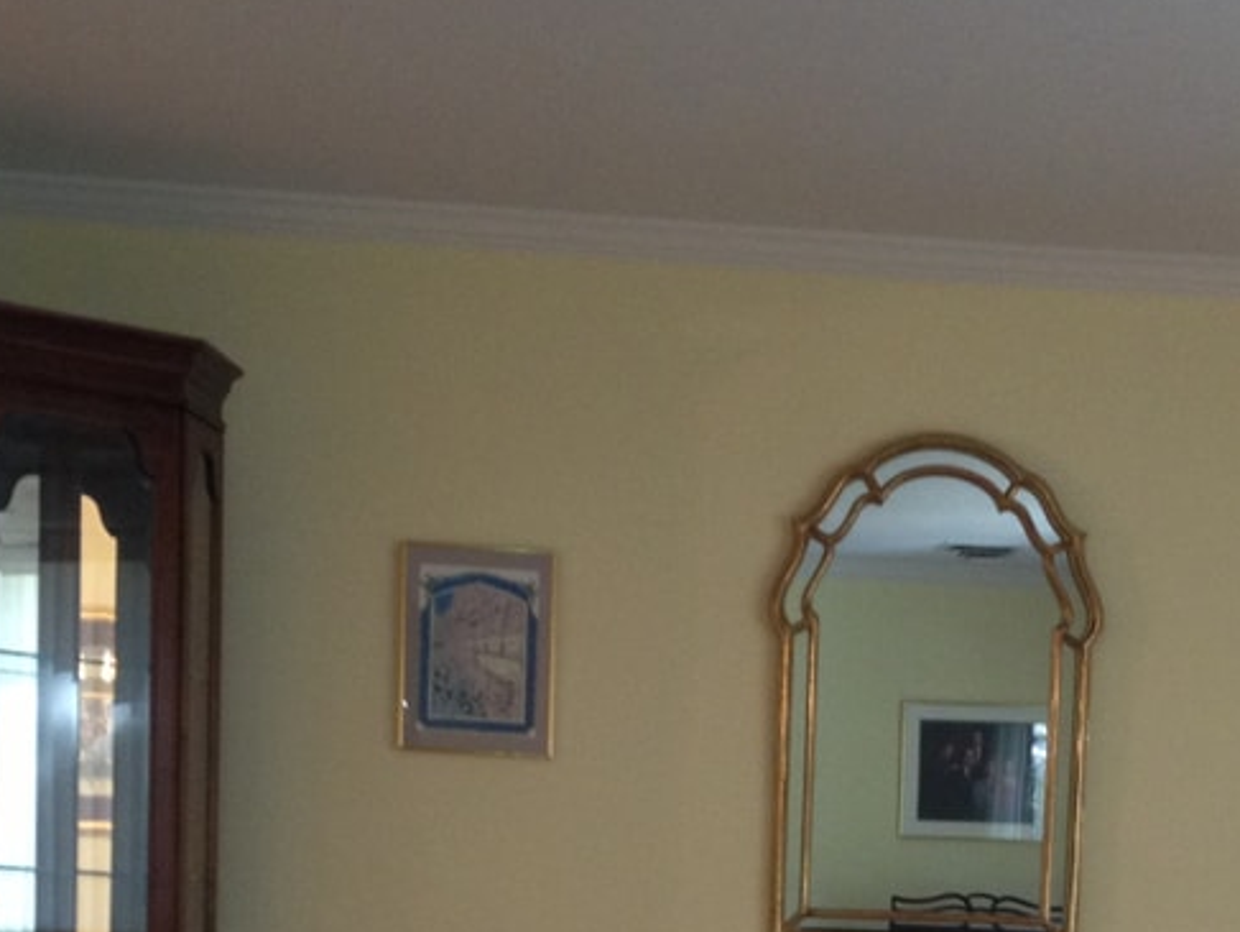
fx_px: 3441
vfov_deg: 14.7
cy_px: 1241
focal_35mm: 96
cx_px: 848
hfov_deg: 20.3
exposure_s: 1/20
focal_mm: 4.28
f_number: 2.4
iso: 125
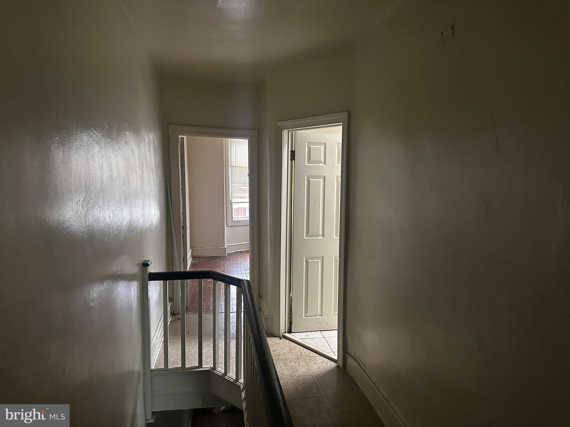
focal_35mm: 24
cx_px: 285
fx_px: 395
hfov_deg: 71.6
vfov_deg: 56.8
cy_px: 214
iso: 1000
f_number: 1.78
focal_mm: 6.86
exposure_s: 1/40
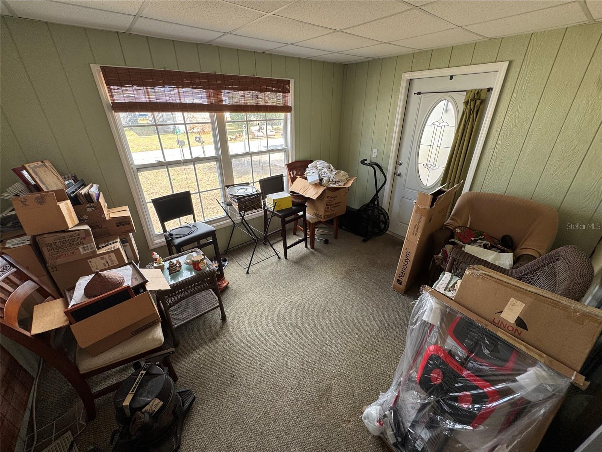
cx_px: 301
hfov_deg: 102.1
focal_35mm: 14
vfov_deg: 85.7
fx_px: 243
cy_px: 226
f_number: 2.2
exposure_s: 1/99
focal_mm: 2.22
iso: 64
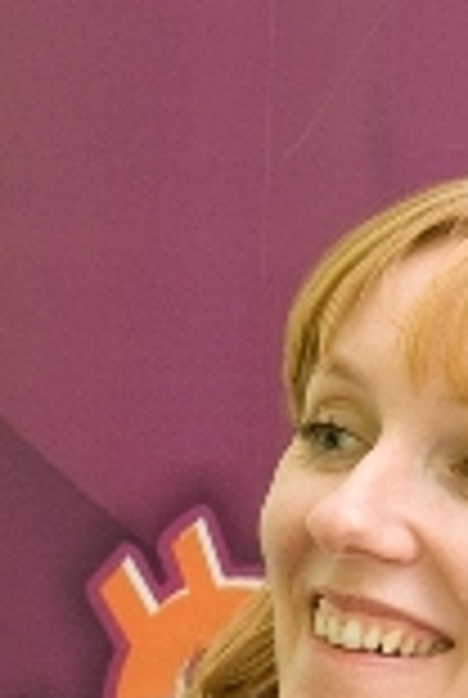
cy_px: 1004
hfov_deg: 6.5
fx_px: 4087
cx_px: 558
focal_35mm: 211
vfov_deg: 9.5
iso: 400
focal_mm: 45
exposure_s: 1/80
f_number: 5.6
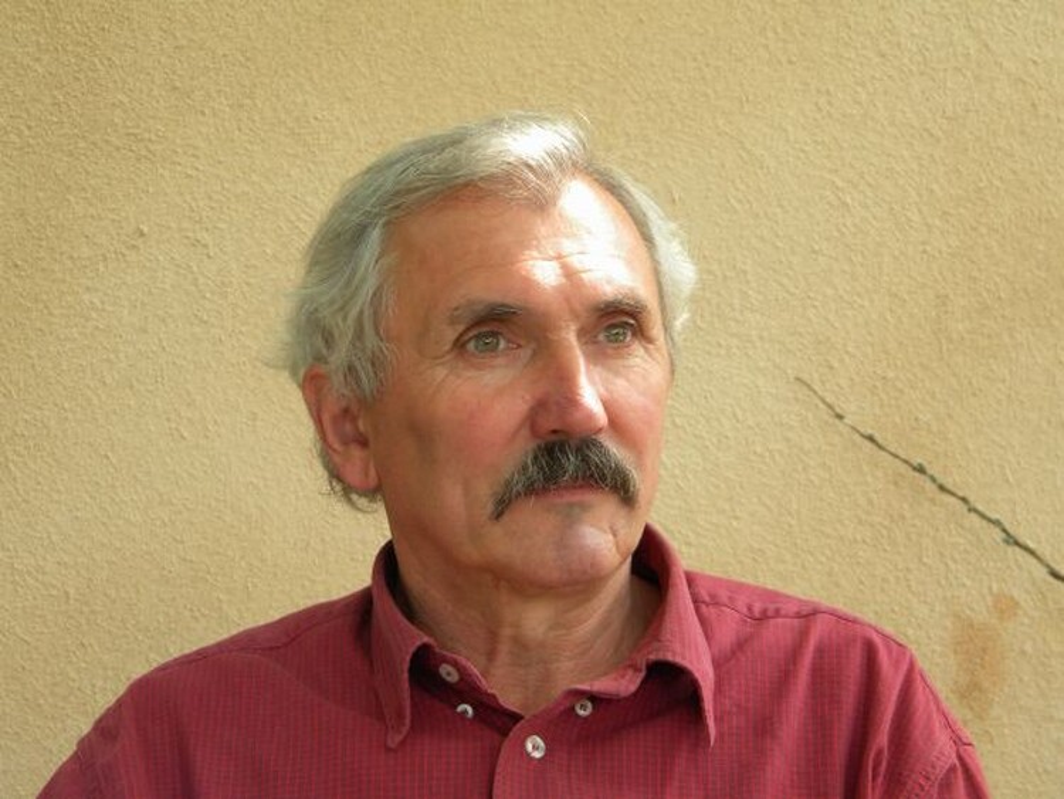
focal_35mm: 83
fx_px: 2552
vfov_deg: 17.8
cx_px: 532
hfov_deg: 23.6
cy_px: 400
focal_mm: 15.1
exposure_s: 1/59.8
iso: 121
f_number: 4.5
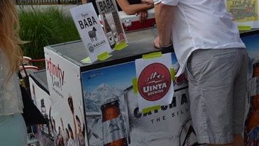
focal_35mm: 56
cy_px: 38
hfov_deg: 37.0
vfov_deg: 21.3
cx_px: 164
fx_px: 385
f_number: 6.3
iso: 100
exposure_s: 1/160
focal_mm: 24
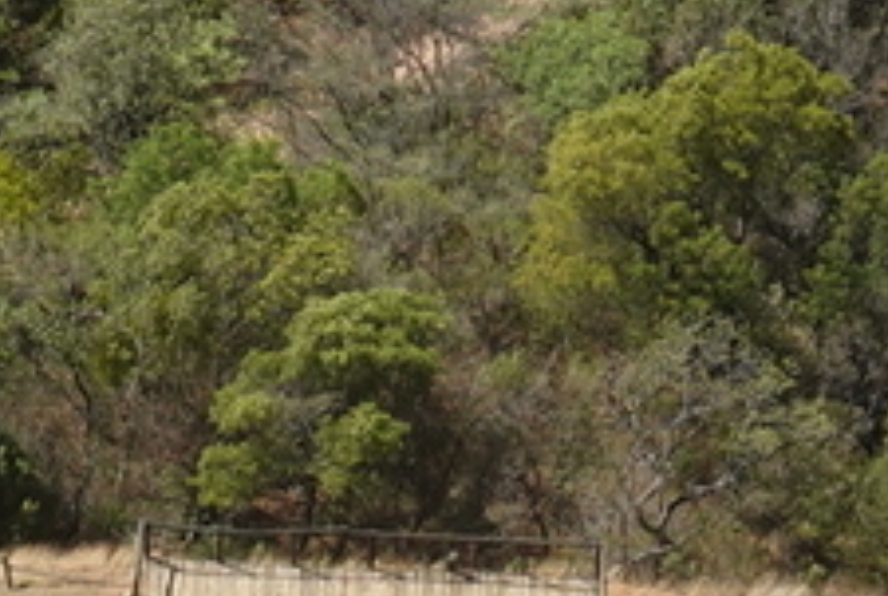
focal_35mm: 1270
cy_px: 1693
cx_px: 876
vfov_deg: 1.1
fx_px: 31389
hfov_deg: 1.6
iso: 100
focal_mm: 64.84
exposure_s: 1/250
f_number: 4
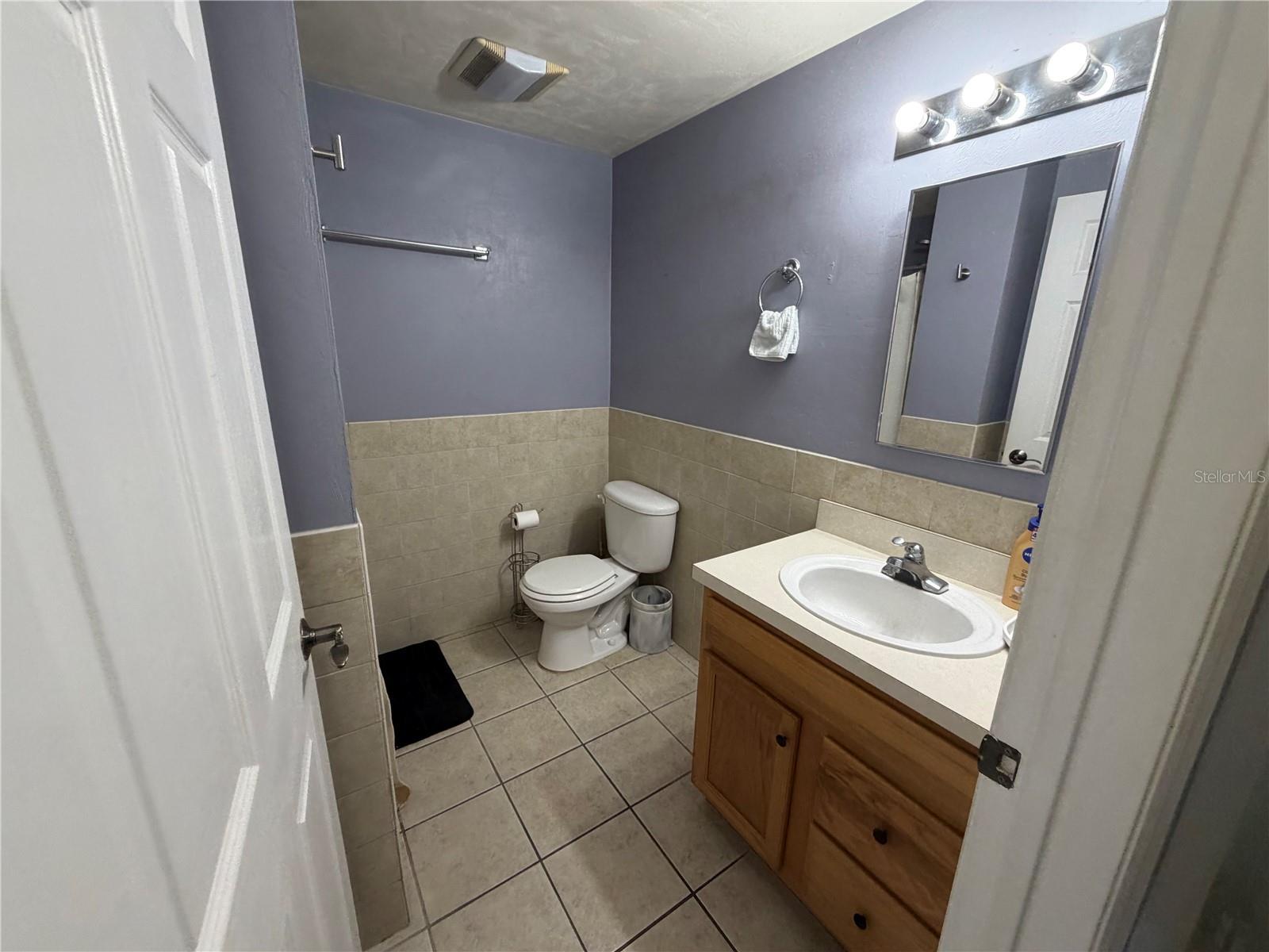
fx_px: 513
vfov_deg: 85.7
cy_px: 476
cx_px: 634
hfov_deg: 102.1
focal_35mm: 14
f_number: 2.2
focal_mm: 2.22
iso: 250
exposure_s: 1/120
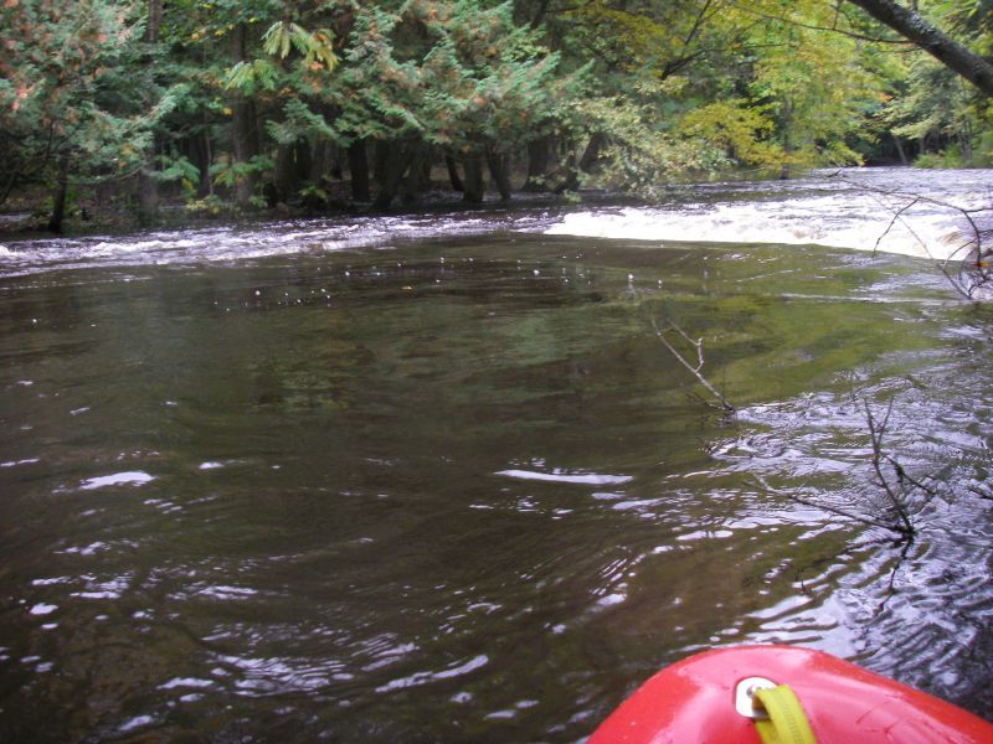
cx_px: 496
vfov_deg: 37.7
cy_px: 372
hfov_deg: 49.0
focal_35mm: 38
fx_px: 1090
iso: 160
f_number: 3.3
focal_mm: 6.3
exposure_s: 1/50
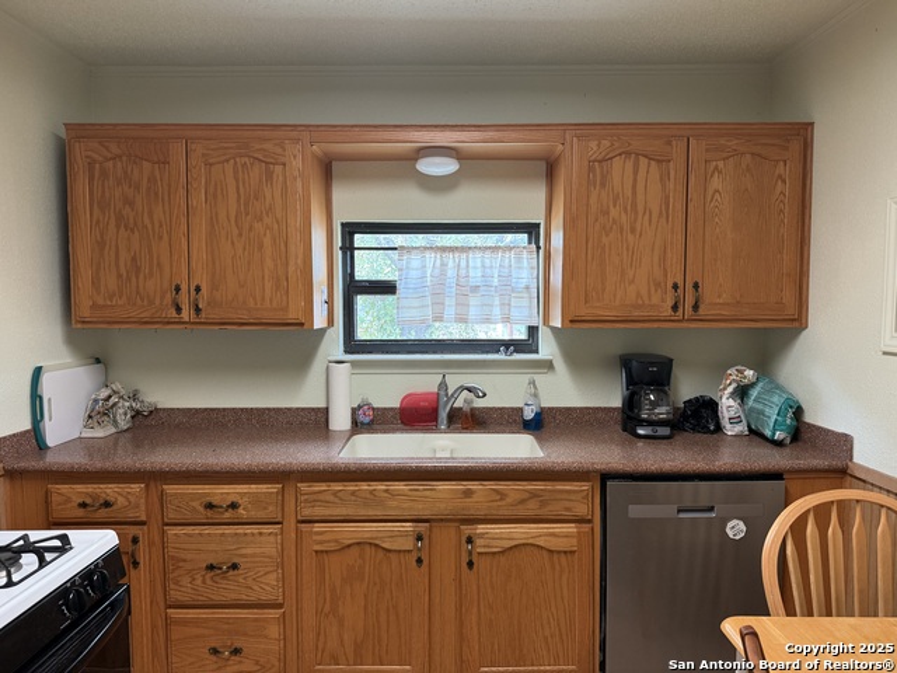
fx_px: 622
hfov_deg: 71.6
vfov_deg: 56.8
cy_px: 336
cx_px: 448
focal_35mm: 24
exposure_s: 1/60
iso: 200
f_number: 1.78
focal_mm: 6.76
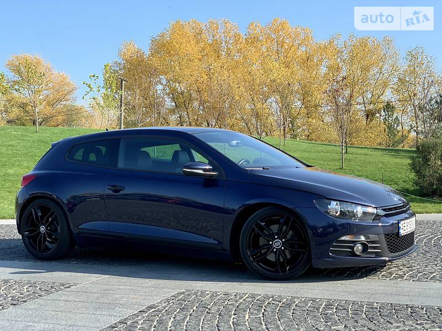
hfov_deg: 36.8
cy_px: 166
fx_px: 664
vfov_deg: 28.0
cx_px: 221
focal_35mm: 52
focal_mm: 6
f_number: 2.4
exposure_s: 1/372
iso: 16
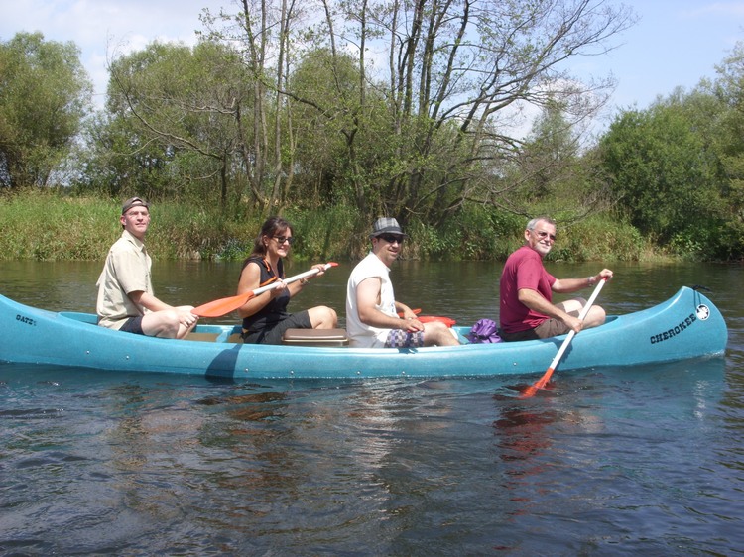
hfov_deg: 49.0
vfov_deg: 37.7
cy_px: 278
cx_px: 372
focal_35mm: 38
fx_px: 816
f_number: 4.9
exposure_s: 1/284
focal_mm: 6.3
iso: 50
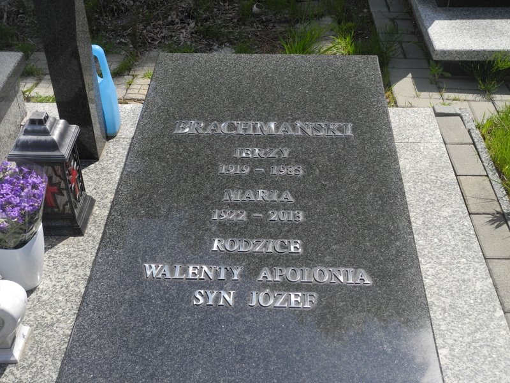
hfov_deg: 42.1
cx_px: 255
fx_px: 663
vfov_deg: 32.2
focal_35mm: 45
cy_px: 192
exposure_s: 1/1000
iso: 100
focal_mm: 9.7
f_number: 3.5
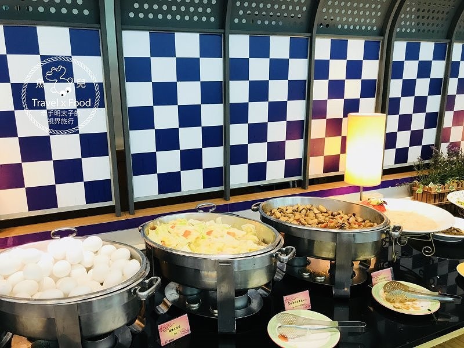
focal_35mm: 28
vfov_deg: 49.7
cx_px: 232
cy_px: 174
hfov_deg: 63.4
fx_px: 375
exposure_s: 1/30
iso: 32
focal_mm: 3.99
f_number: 1.8
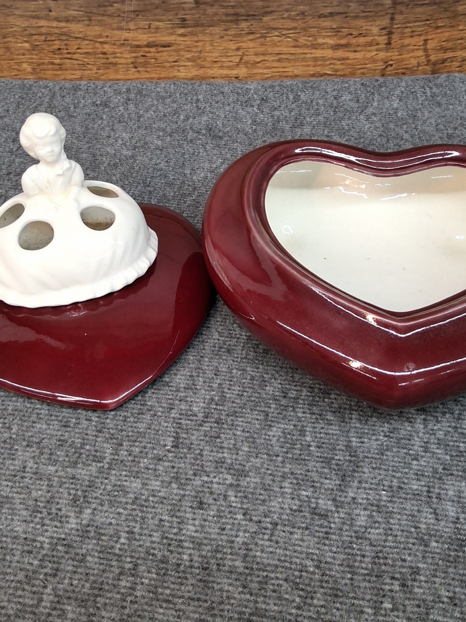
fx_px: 736
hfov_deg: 35.1
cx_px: 251
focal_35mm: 41
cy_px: 256
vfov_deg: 45.6
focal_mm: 3.08
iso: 200
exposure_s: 1/60.2
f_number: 2
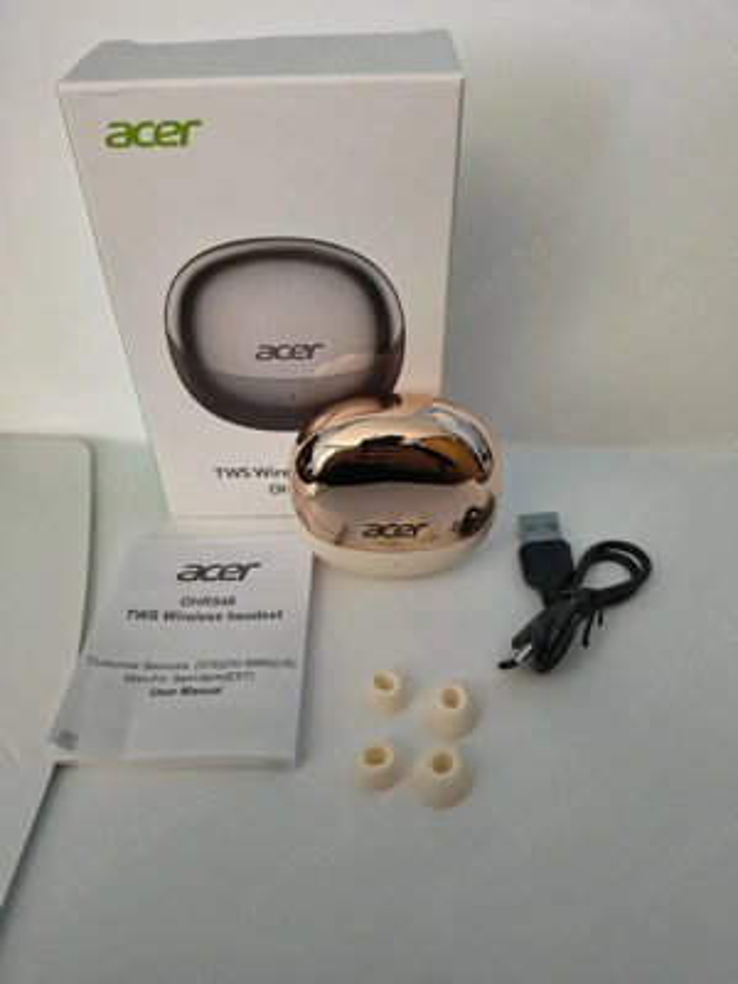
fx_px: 682
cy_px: 492
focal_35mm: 24
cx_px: 369
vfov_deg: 71.6
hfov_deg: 56.8
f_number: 1.8
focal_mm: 5.56
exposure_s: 1/50.3
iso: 973
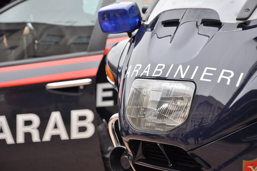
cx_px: 128
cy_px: 86
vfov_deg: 14.7
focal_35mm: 93
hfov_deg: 21.9
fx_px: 663
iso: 320
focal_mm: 62
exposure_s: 1/100
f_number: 5.3
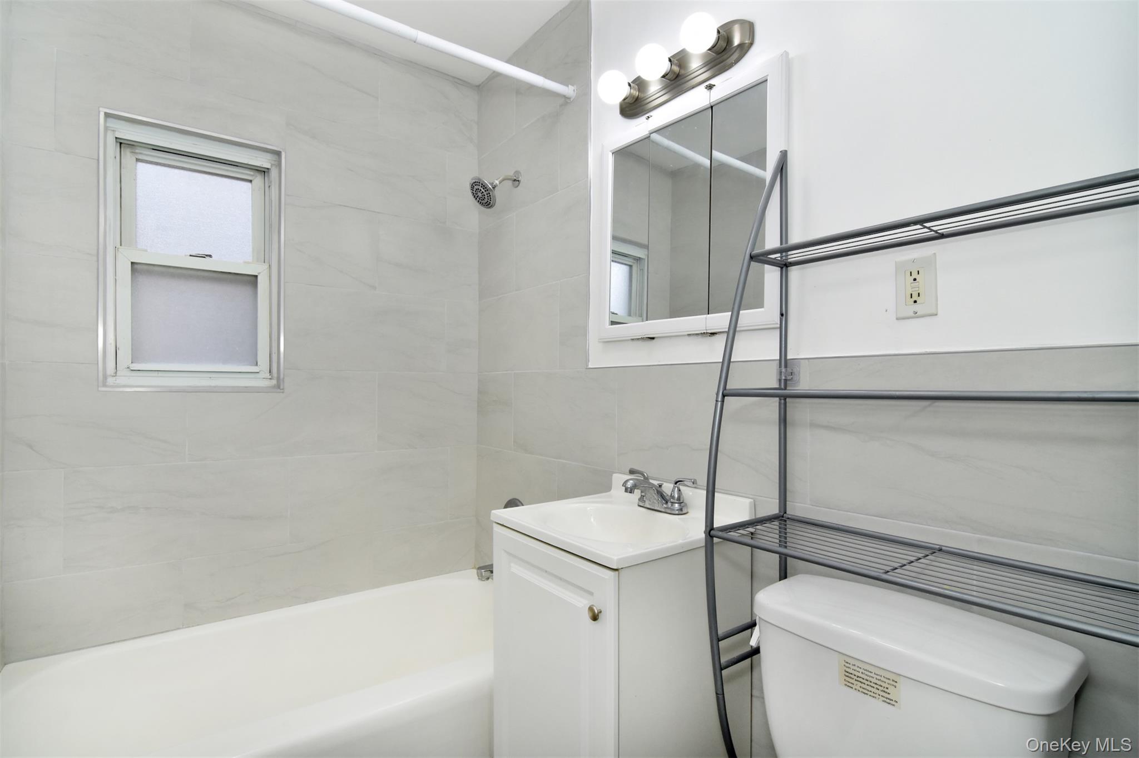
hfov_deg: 95.0
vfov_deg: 72.0
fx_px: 522
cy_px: 379
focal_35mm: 16
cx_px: 570
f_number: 9
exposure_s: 1/60
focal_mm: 11
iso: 640
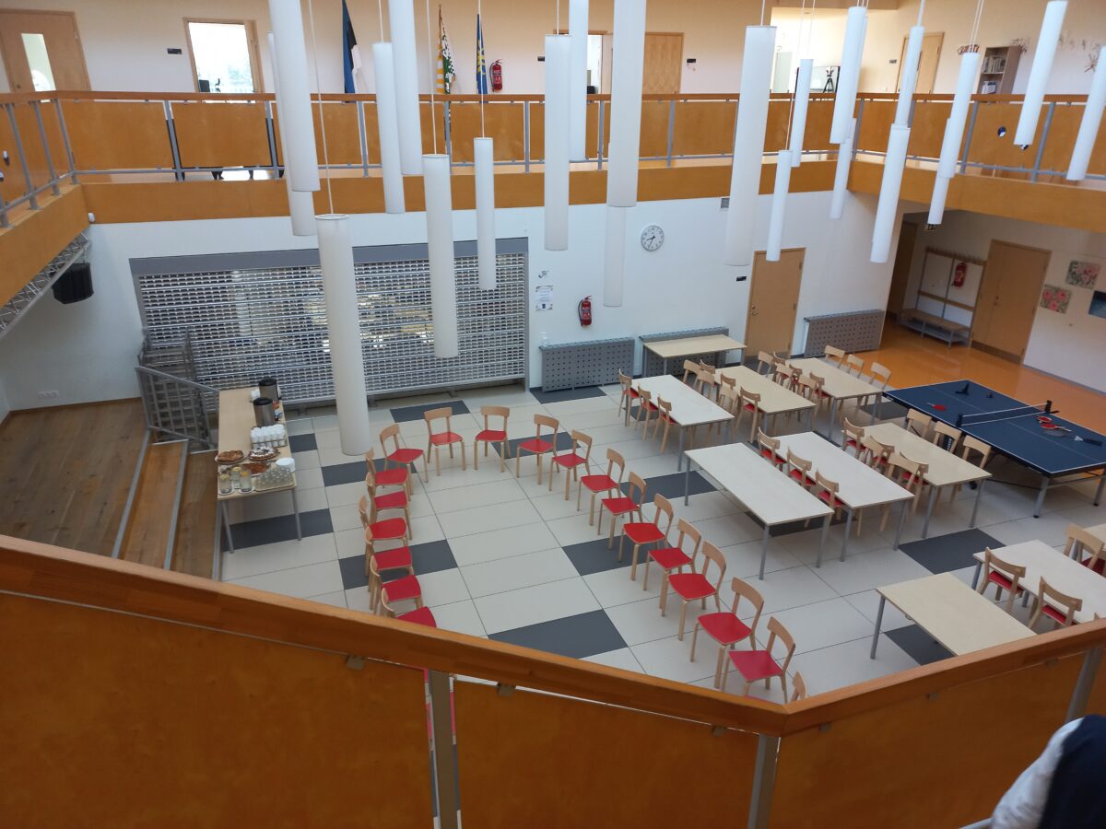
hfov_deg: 69.4
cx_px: 553
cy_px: 414
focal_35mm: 25
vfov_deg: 54.9
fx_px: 799
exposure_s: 1/50
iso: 160
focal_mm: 4.6
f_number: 1.8
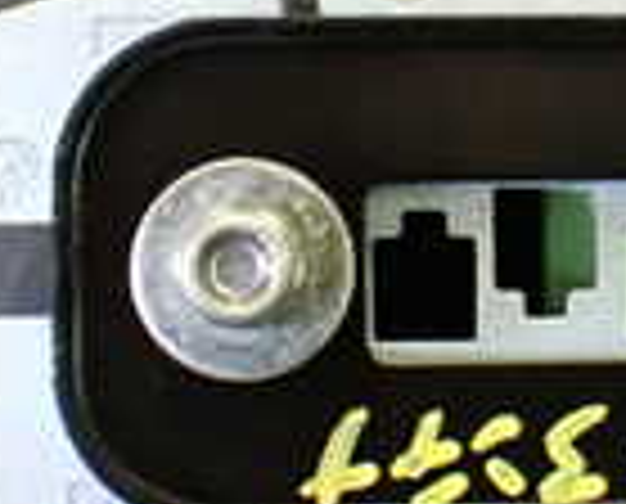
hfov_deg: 15.0
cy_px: 148
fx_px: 2341
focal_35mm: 126
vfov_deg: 12.3
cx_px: 594
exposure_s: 1/30
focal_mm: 5.4
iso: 800
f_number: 2.3
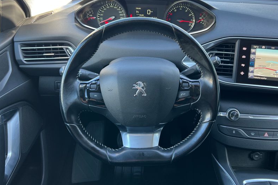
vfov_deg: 37.7
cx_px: 149
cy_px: 78
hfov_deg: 54.4
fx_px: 270
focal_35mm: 35
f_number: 1.5
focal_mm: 5.7
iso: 80
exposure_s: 1/121
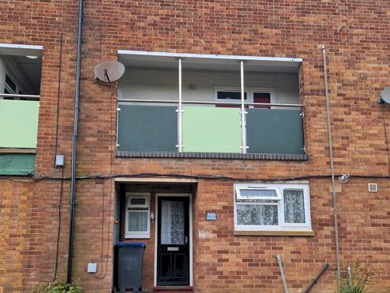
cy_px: 194
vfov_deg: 43.6
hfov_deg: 56.8
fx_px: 360
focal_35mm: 32
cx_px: 188
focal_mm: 5.4
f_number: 1.8
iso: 50
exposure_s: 1/180
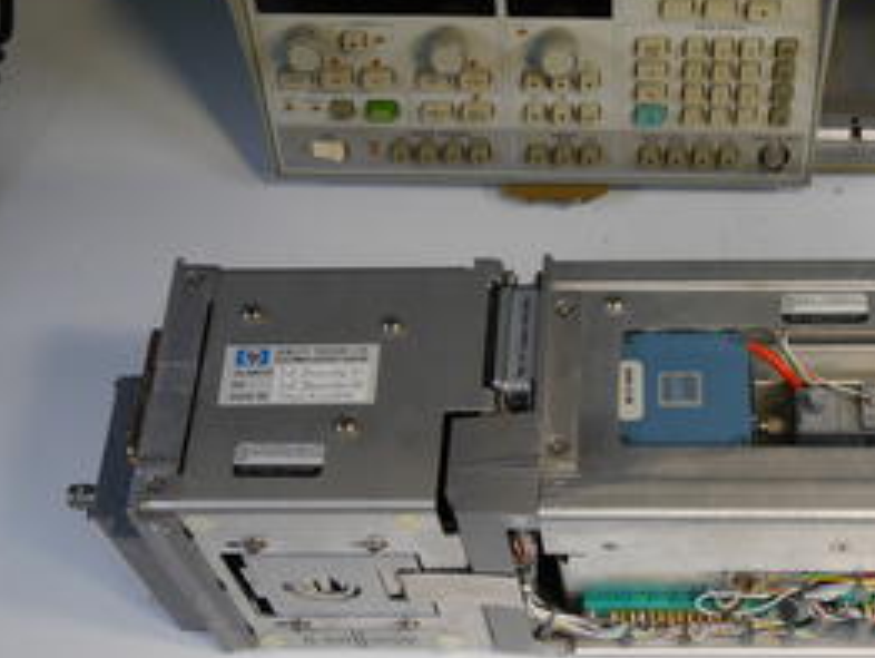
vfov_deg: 25.2
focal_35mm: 58
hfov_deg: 32.7
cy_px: 397
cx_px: 635
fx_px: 1467
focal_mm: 19
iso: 400
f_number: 13
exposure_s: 1/5
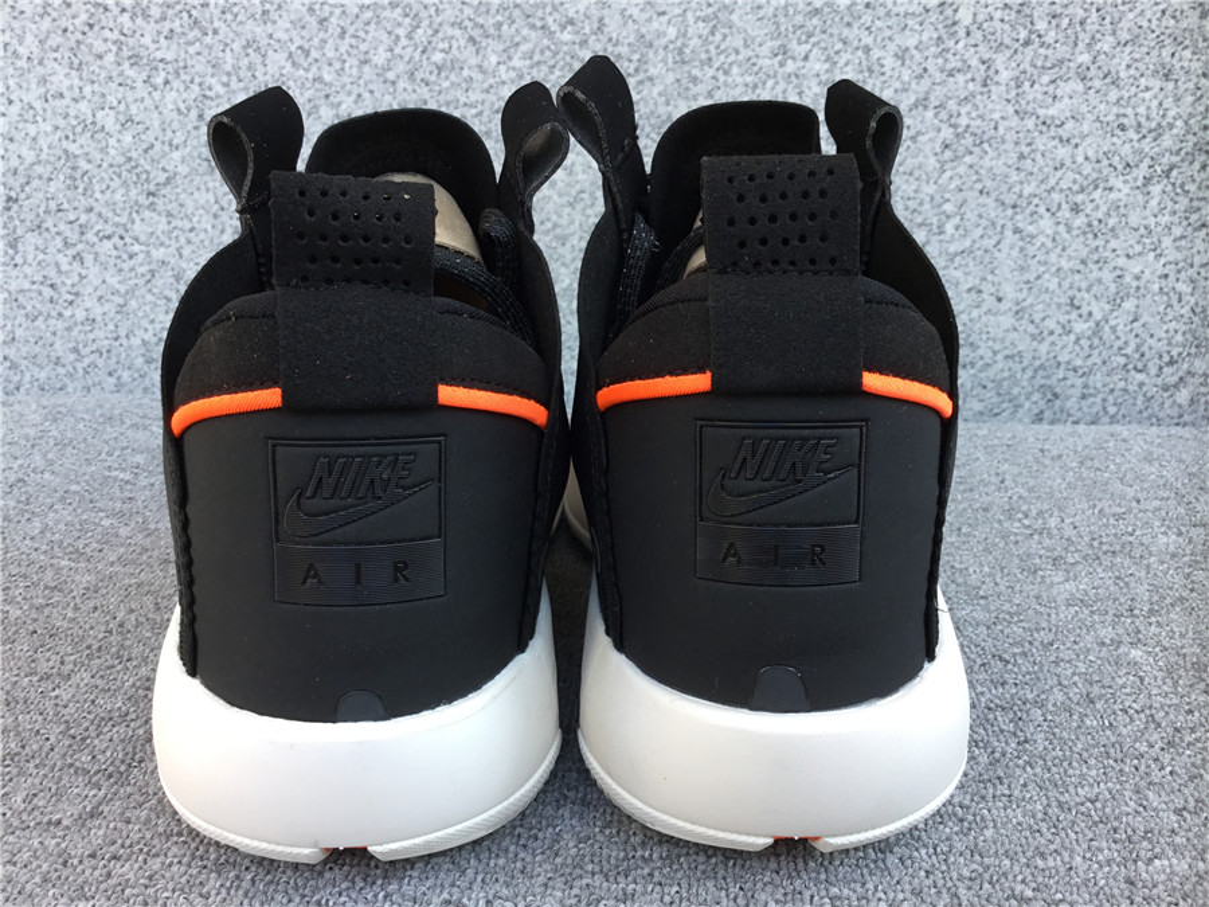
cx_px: 604
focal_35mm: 31
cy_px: 454
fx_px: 1083
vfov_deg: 45.4
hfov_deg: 58.4
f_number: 2.4
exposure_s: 1/100
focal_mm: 3.3
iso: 32
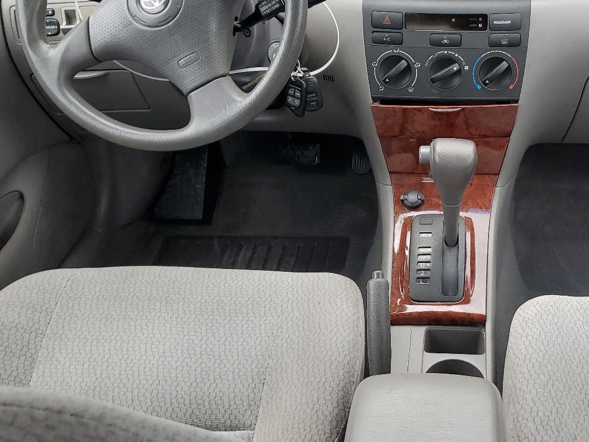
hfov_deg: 43.2
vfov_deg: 34.0
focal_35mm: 42
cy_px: 142
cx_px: 452
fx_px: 715
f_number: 1.5
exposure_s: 1/417
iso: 50
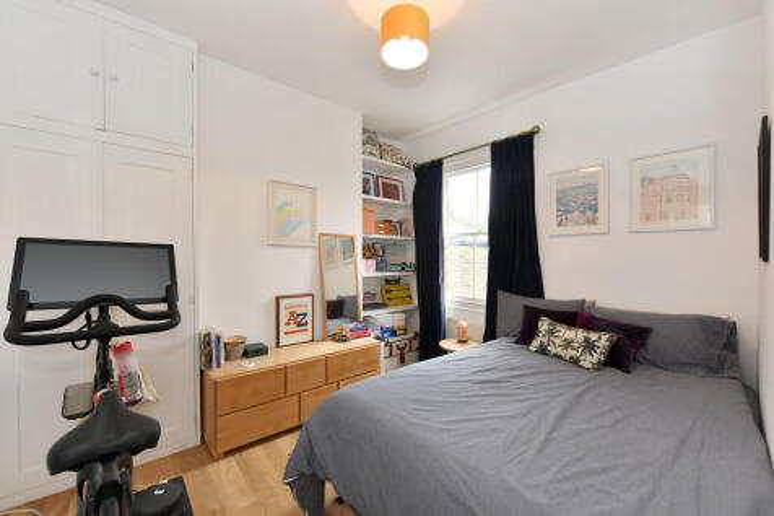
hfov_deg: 104.3
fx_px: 301
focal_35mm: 14
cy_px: 258
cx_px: 387
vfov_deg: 81.2
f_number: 8
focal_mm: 14
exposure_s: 1/20
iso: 200
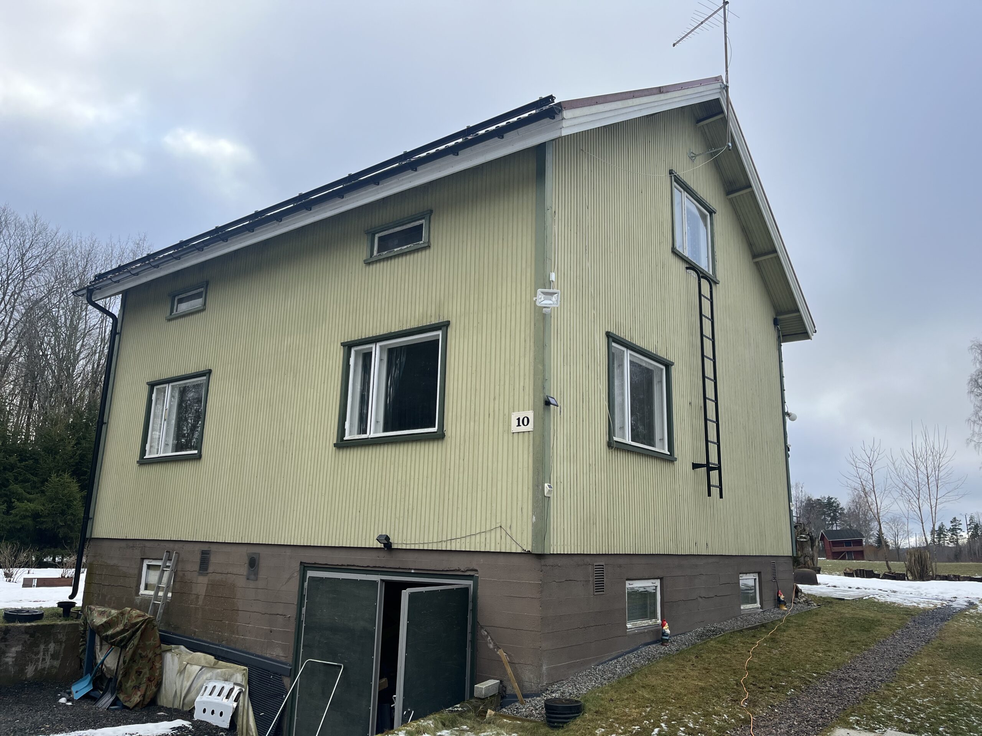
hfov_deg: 67.3
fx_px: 738
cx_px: 491
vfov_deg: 53.1
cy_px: 368
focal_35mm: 26
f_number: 1.6
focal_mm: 5.1
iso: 50
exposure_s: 1/951
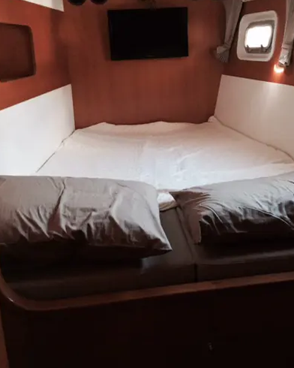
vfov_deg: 48.7
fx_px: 402
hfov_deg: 40.1
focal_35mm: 37
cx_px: 166
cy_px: 140
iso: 250
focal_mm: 4.15
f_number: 2.2
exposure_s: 1/30
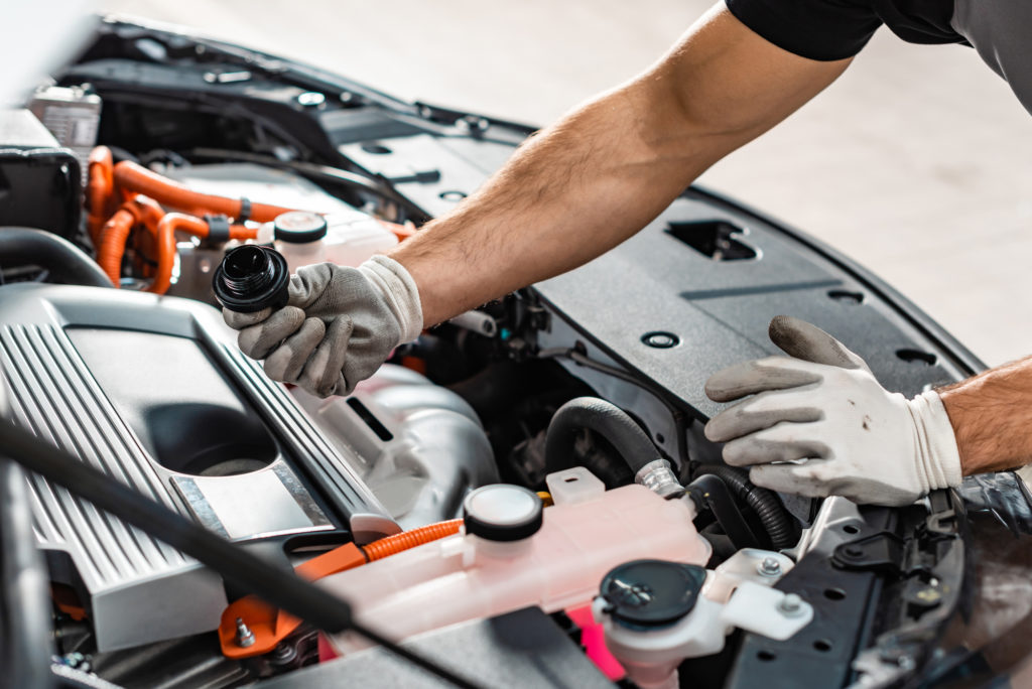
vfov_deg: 27.0
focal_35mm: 50
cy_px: 344
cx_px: 516
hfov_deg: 39.6
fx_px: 1434
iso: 125
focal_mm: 50
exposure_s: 1/200
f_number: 3.2
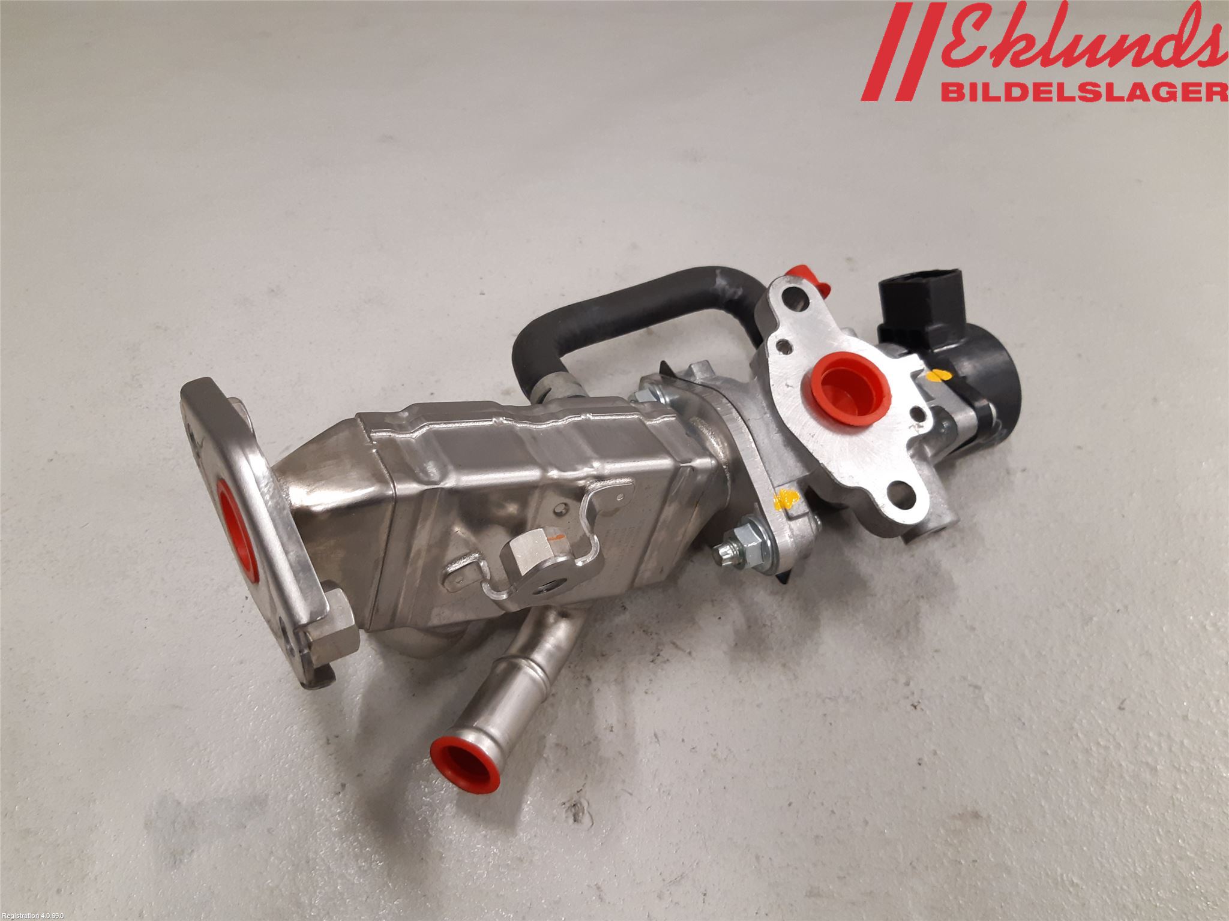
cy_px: 460
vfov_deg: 53.1
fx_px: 923
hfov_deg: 67.3
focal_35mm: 26
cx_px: 614
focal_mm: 3.93
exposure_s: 1/50
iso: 200
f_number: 1.7
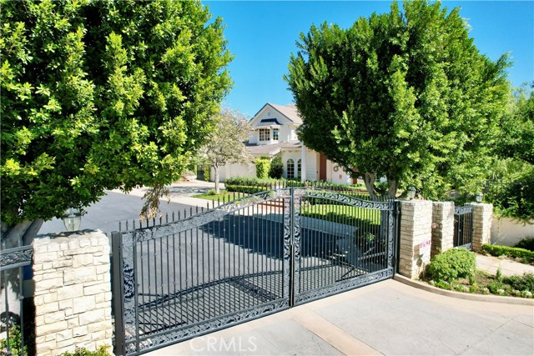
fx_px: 326
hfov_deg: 78.6
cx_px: 267
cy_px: 178
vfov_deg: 57.3
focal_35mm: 22
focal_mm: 8.38
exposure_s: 1/1500
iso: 100
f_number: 2.8
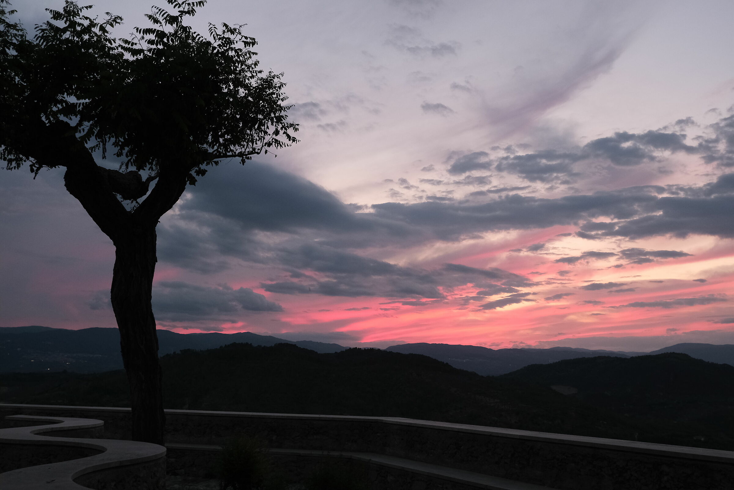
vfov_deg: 36.9
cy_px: 245
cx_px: 367
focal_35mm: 36
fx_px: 734
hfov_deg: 53.1
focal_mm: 24.2
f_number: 6.4
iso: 1600
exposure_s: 1/38
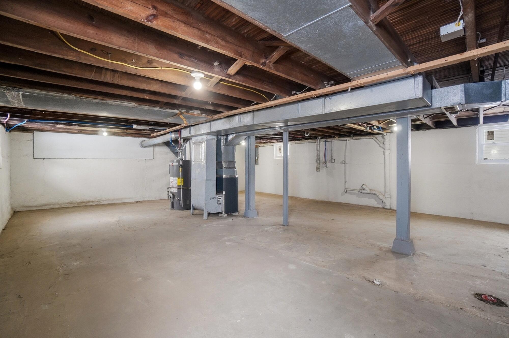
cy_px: 169
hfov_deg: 100.4
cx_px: 254
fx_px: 212
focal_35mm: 15
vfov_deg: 77.2
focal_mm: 10
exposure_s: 1/60
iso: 100
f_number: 4
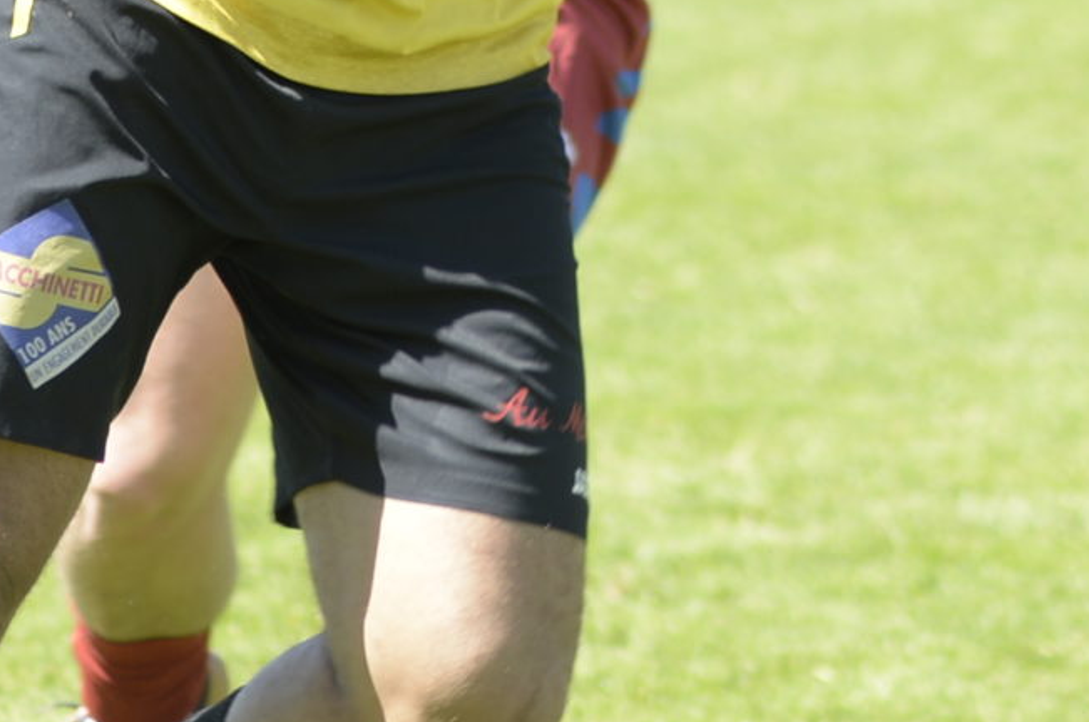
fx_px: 20207
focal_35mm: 669
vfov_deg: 2.0
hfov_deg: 3.1
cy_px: -98
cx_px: 520
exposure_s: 1/640
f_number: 4.5
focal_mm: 170
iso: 320
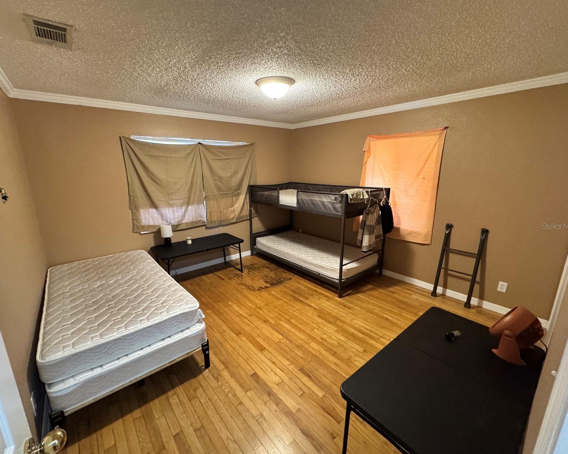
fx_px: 252
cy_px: 226
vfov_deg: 84.0
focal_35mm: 15
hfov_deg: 96.7
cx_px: 267
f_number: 2.2
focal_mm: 2.22
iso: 800
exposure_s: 1/60
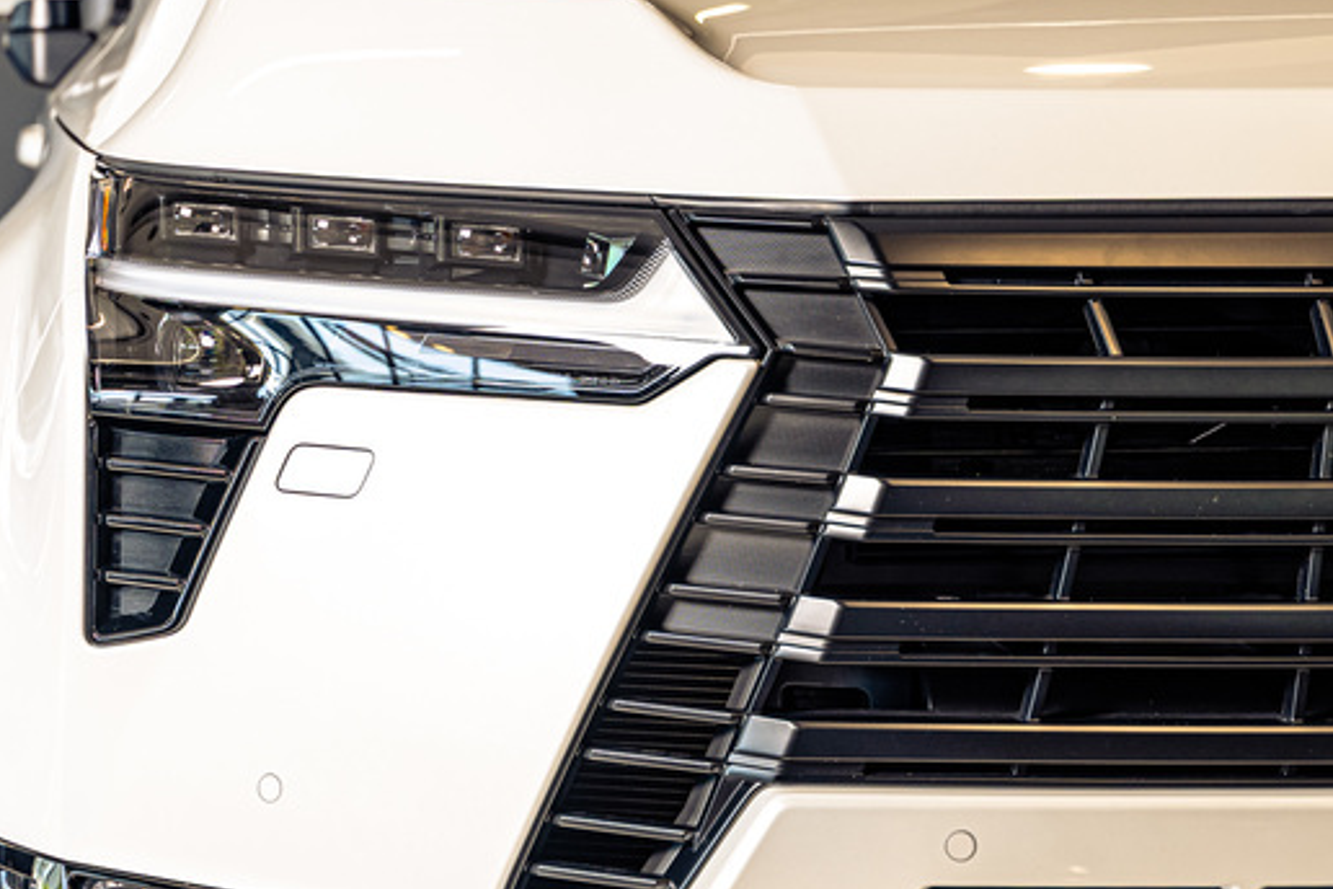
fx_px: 3888
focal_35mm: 105
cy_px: 432
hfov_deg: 19.2
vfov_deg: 13.0
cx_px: 174
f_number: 3.5
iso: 500
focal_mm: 53
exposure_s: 1/125
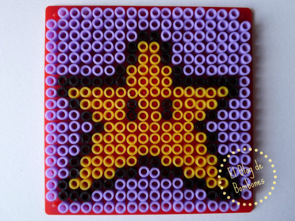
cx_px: 148
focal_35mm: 27
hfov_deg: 65.3
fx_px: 230
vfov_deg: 51.4
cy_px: 110
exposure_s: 1/50
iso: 100
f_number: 2.8
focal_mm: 4.8
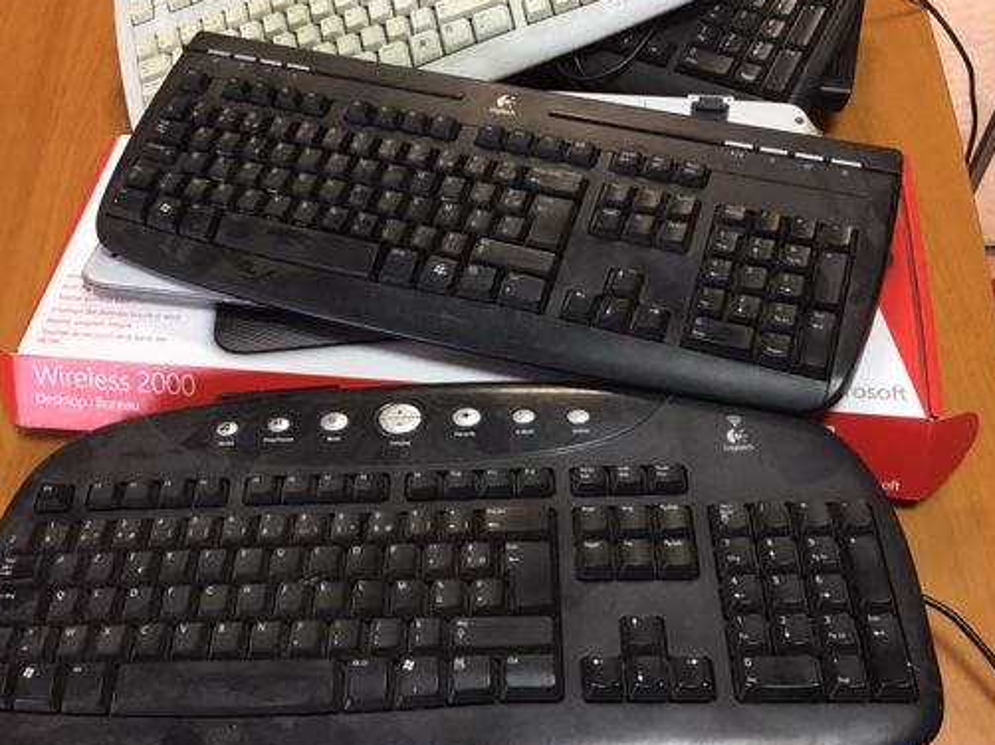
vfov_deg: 38.5
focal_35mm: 37
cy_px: 297
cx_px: 444
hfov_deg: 50.1
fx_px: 1063
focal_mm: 4.15
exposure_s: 1/17
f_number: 2.2
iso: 64
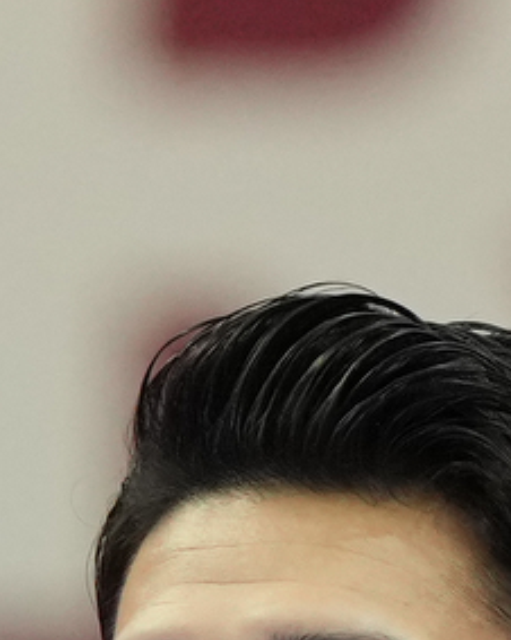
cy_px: 1479
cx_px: -633
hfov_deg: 0.7
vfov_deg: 0.9
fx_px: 39591
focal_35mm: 2092
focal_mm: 168
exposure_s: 1/1000
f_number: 2.8
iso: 1600
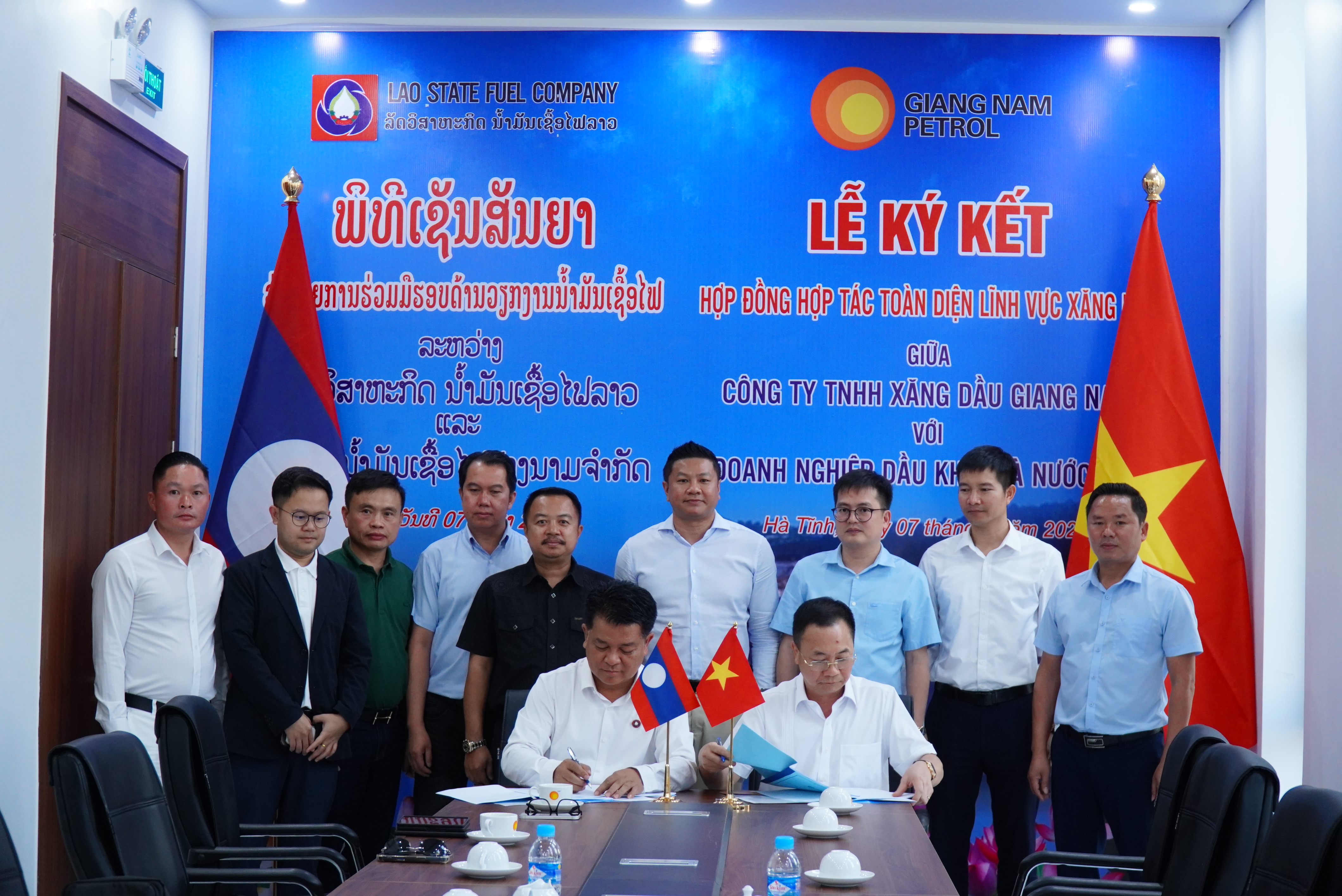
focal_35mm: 60
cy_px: 448
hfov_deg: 33.4
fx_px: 2238
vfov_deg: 22.7
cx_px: 671
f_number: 4
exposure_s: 1/125
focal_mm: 40
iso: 1250
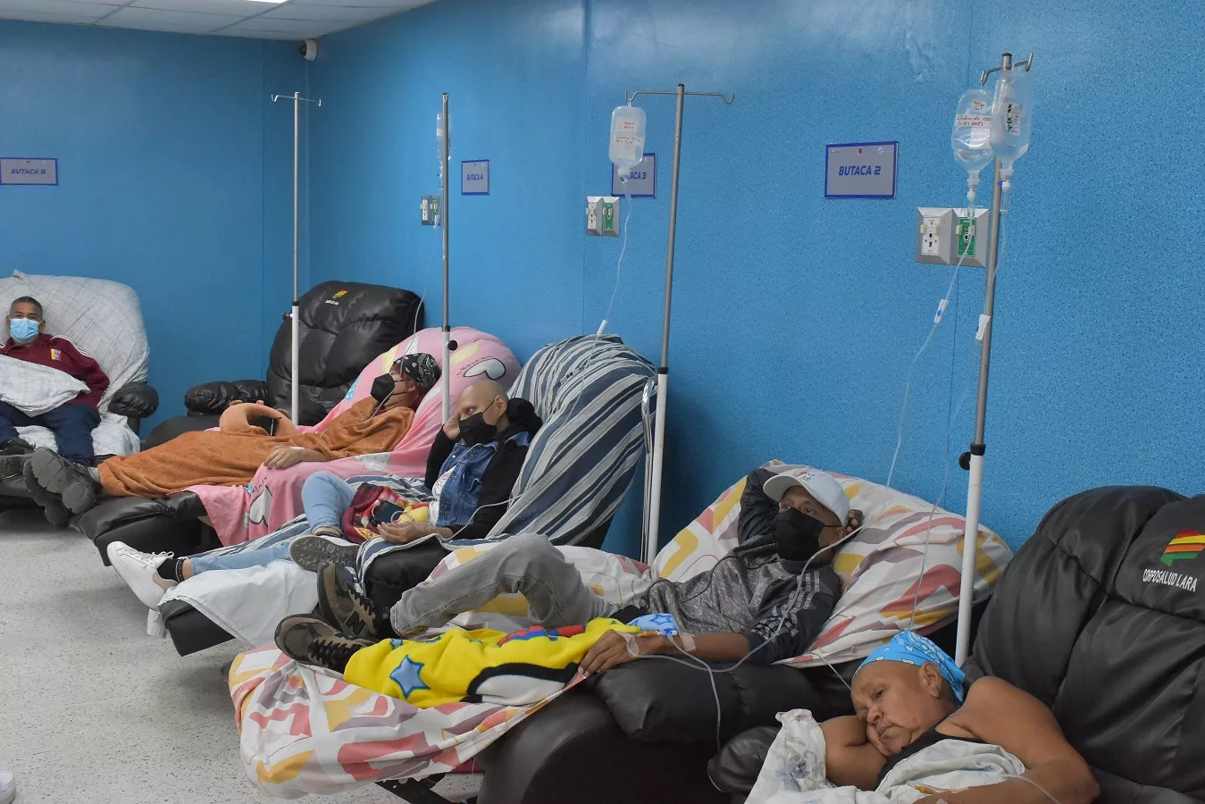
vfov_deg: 33.0
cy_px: 402
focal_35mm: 40
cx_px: 602
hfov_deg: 47.9
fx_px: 1356
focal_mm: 27
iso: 4000
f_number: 9
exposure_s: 1/320
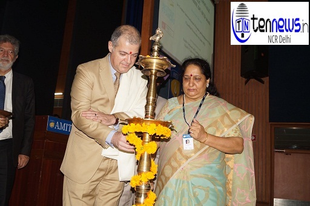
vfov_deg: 36.8
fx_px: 310
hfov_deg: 53.2
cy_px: 103
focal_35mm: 36
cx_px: 155
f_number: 5.6
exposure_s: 1/60
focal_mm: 24
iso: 200
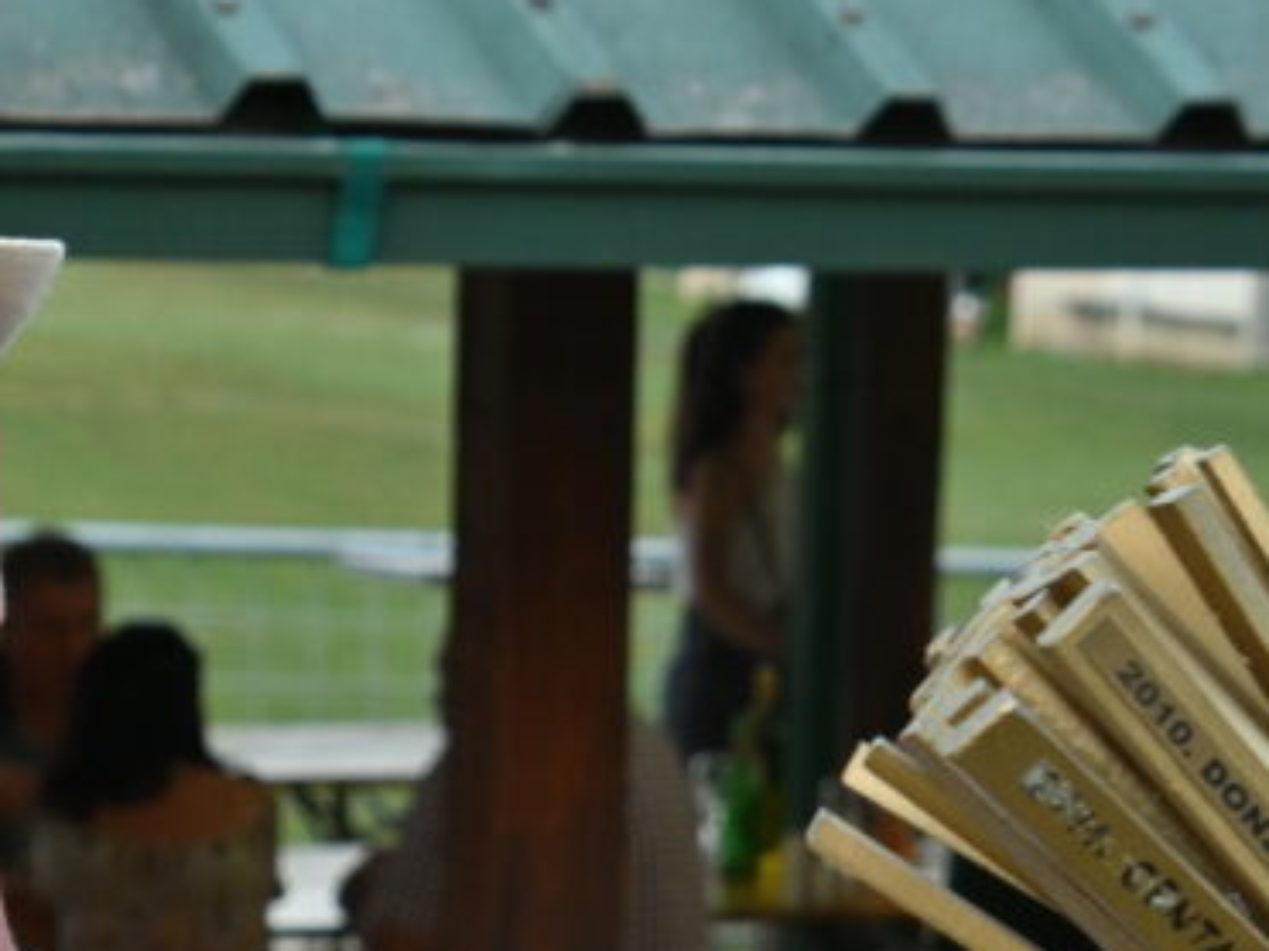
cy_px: 1040
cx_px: 458
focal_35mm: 186
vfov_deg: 7.9
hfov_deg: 10.6
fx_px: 6816
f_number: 5
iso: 800
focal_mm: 38
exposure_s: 1/125
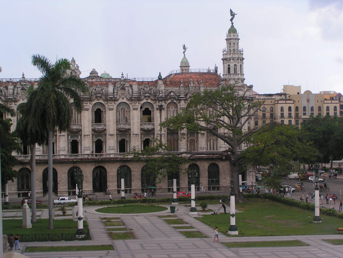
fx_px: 644
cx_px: 172
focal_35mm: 65
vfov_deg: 22.6
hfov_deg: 29.8
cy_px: 129
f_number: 5
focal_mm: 10
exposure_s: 1/100
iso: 50
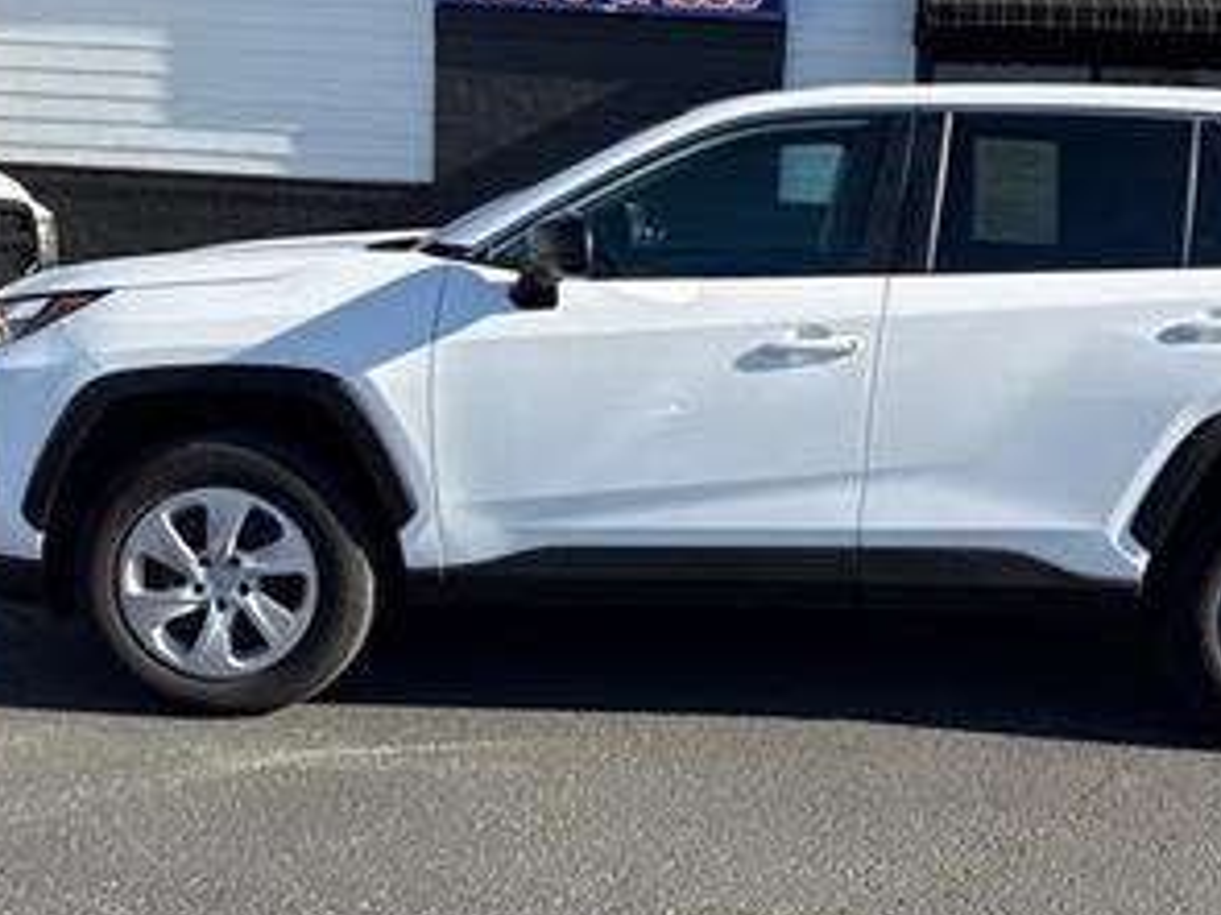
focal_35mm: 41
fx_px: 1446
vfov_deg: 35.0
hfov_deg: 45.3
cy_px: 364
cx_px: 786
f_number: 1.78
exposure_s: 1/3279
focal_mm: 6.76
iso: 80
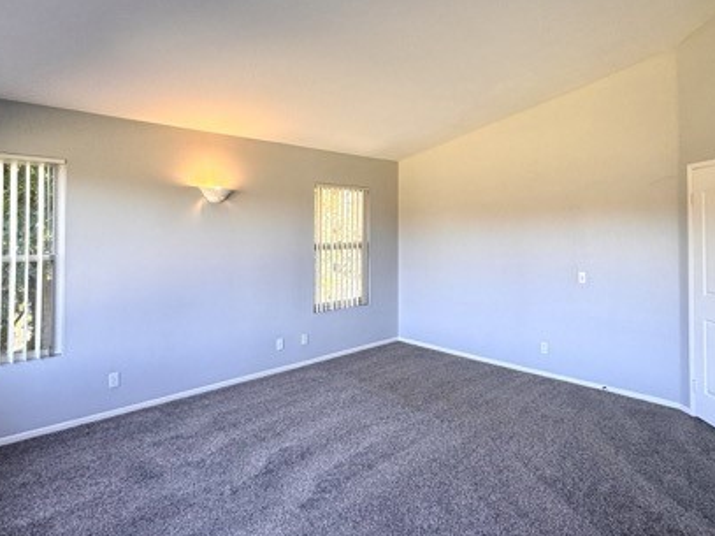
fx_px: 454
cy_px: 218
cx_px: 397
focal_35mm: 22
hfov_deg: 76.1
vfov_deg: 60.6
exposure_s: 1/120
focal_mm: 2.22
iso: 125
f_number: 2.2
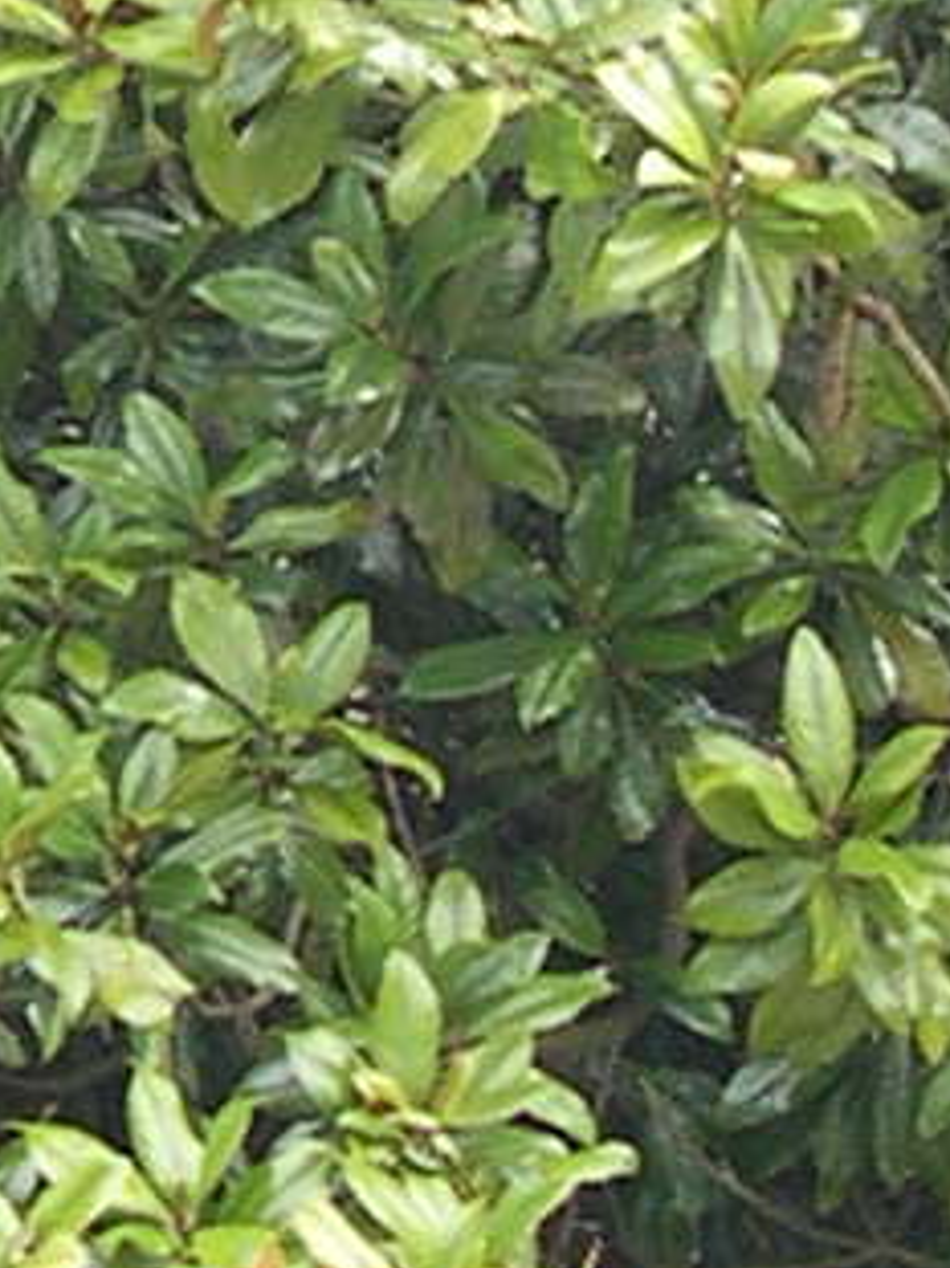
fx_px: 10180
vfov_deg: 7.1
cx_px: -253
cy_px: 351
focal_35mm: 278
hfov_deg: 5.3
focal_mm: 8
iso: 100
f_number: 2.8
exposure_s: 1/130
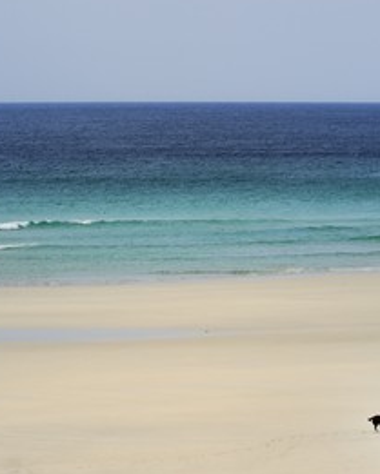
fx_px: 3822
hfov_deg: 5.7
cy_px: 229
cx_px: 182
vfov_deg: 7.1
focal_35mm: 272
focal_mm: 180
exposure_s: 1/500
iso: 200
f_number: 11
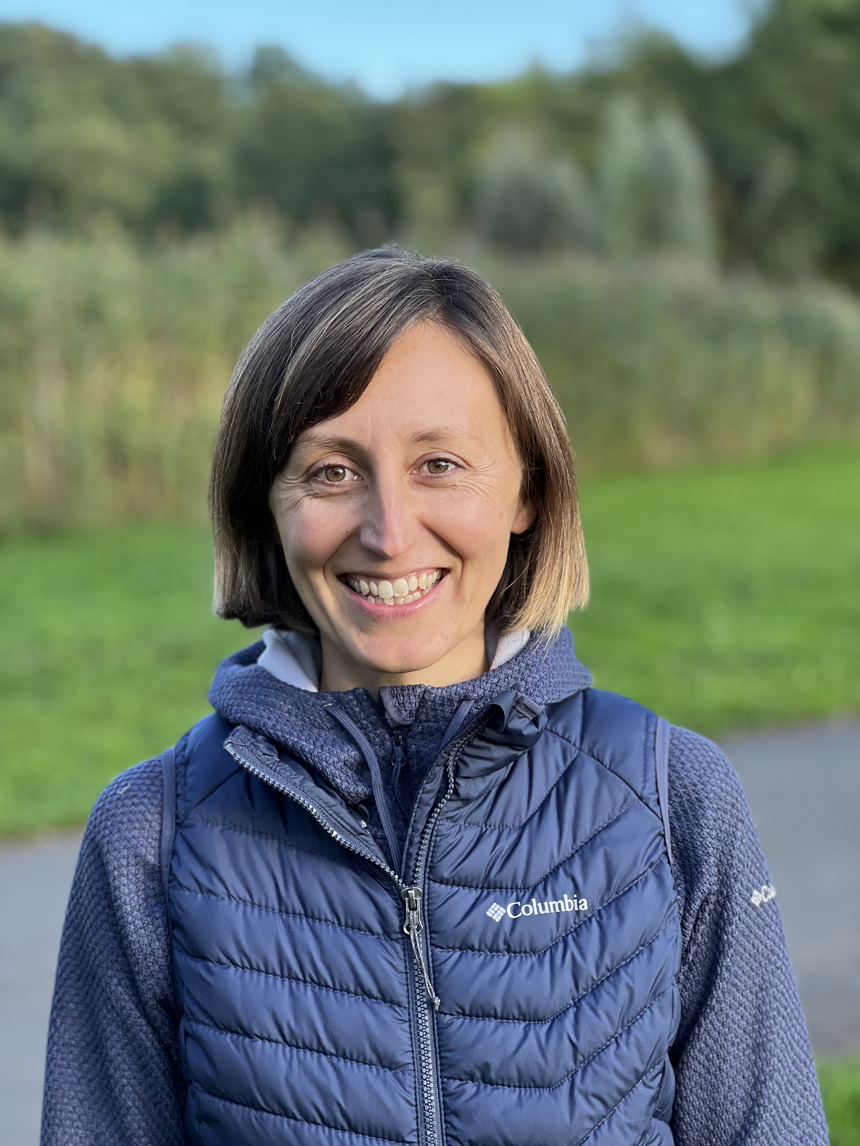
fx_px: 2551
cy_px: 573
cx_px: 430
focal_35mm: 77
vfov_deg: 25.3
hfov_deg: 19.1
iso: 50
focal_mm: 9
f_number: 2.8
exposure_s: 1/121
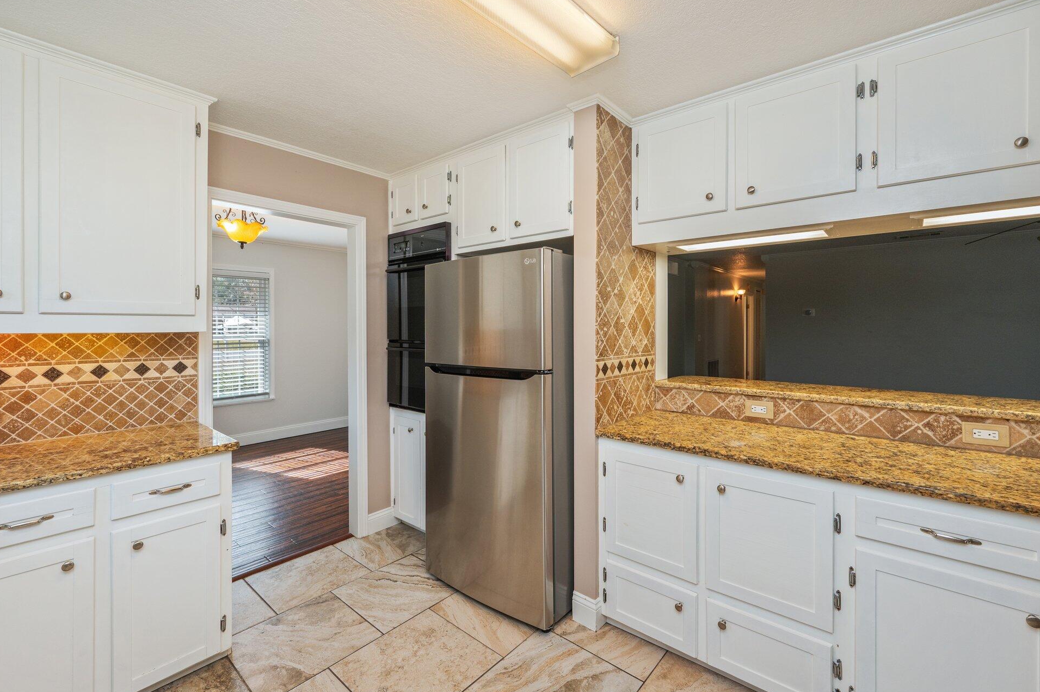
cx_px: 517
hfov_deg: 100.4
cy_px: 354
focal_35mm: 15
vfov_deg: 77.2
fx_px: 433
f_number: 9
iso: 320
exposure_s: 1/30
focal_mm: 14
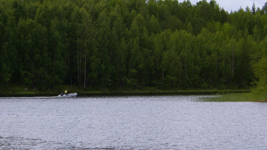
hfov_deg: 14.6
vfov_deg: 8.3
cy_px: 95
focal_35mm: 147
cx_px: 105
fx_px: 1041
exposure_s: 1/640
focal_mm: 28.3
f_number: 6.3
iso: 100
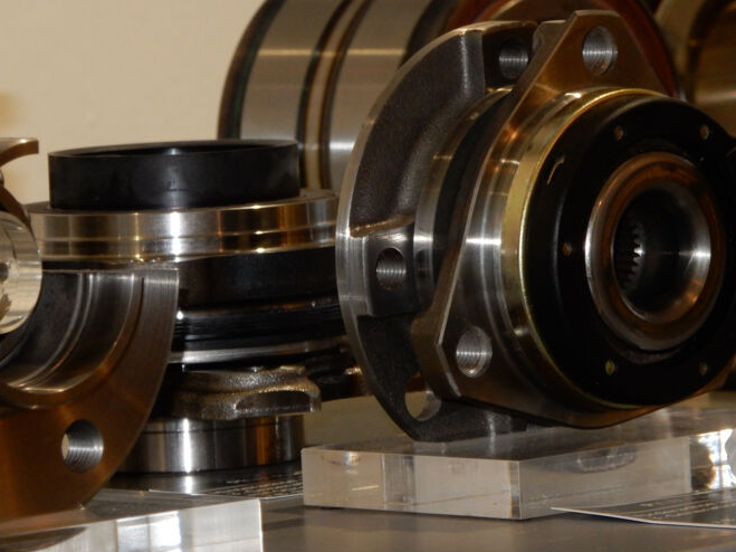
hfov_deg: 6.0
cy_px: 237
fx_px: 6994
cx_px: 403
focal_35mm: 329
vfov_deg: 4.5
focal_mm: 48.4
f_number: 6.3
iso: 400
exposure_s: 1/30
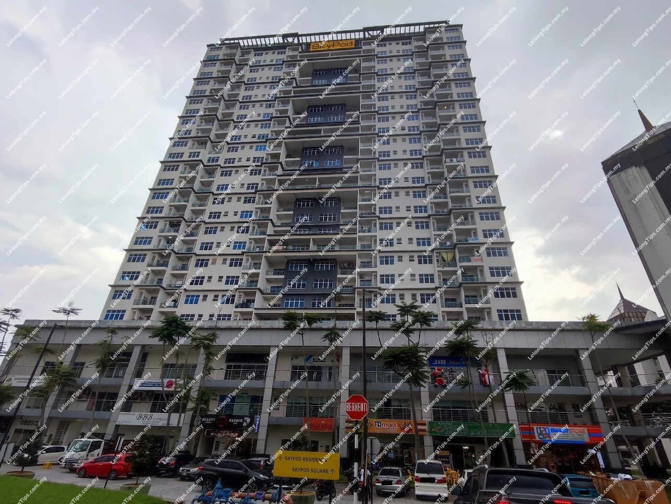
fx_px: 310
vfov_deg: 78.1
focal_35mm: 16
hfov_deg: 94.5
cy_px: 252
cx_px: 336
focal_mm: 1.65
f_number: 2.2
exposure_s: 1/301
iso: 50
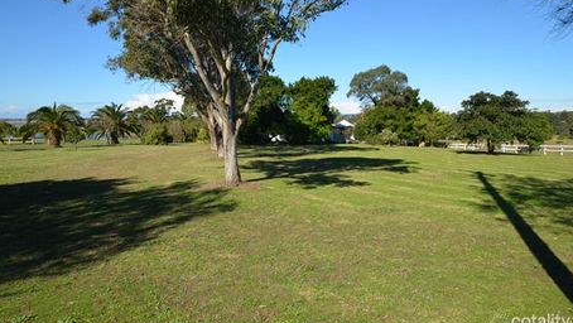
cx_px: 294
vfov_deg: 44.4
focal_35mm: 26
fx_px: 395
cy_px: 150
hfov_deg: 71.9
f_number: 8
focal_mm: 16
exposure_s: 1/250
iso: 125
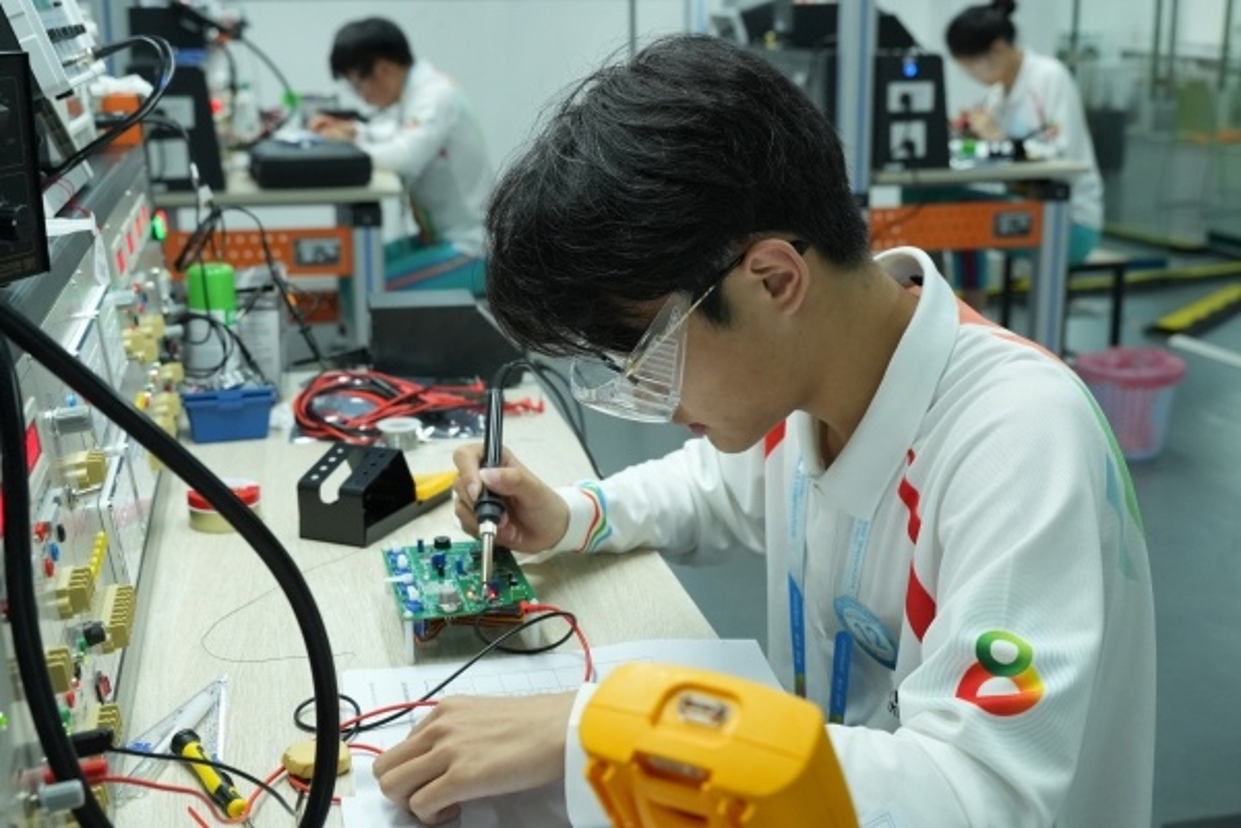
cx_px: 620
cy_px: 414
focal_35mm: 46
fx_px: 1586
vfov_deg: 29.2
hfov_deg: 42.7
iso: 1600
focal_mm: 30.8
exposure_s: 1/200
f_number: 4
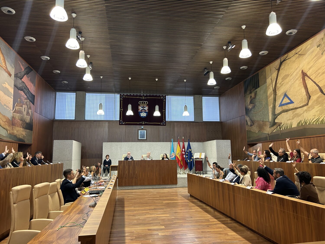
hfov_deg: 67.3
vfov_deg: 53.1
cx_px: 162
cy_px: 122
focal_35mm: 26
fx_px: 244
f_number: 1.5
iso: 200
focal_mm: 5.7
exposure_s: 1/50
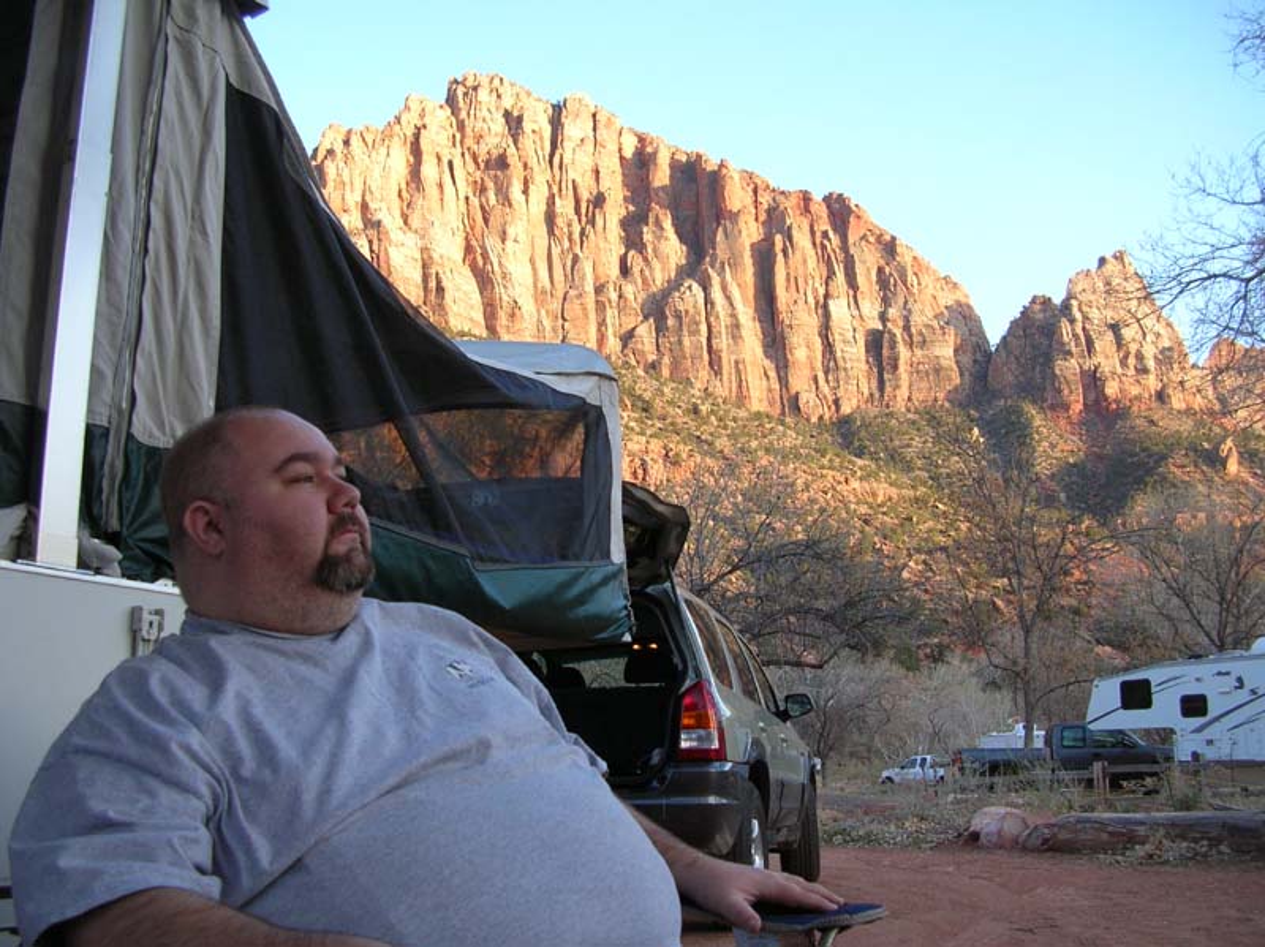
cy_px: 474
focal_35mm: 35
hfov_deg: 52.7
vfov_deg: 40.7
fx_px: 1278
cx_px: 632
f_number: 2.8
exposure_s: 1/88.3
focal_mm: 5.8
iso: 50
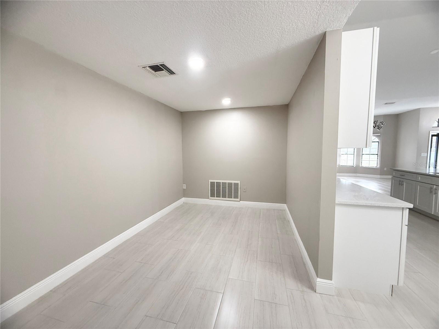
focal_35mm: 14
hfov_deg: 102.1
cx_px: 220
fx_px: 178
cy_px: 164
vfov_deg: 85.7
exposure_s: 1/120
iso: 250
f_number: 2.2
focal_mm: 2.22
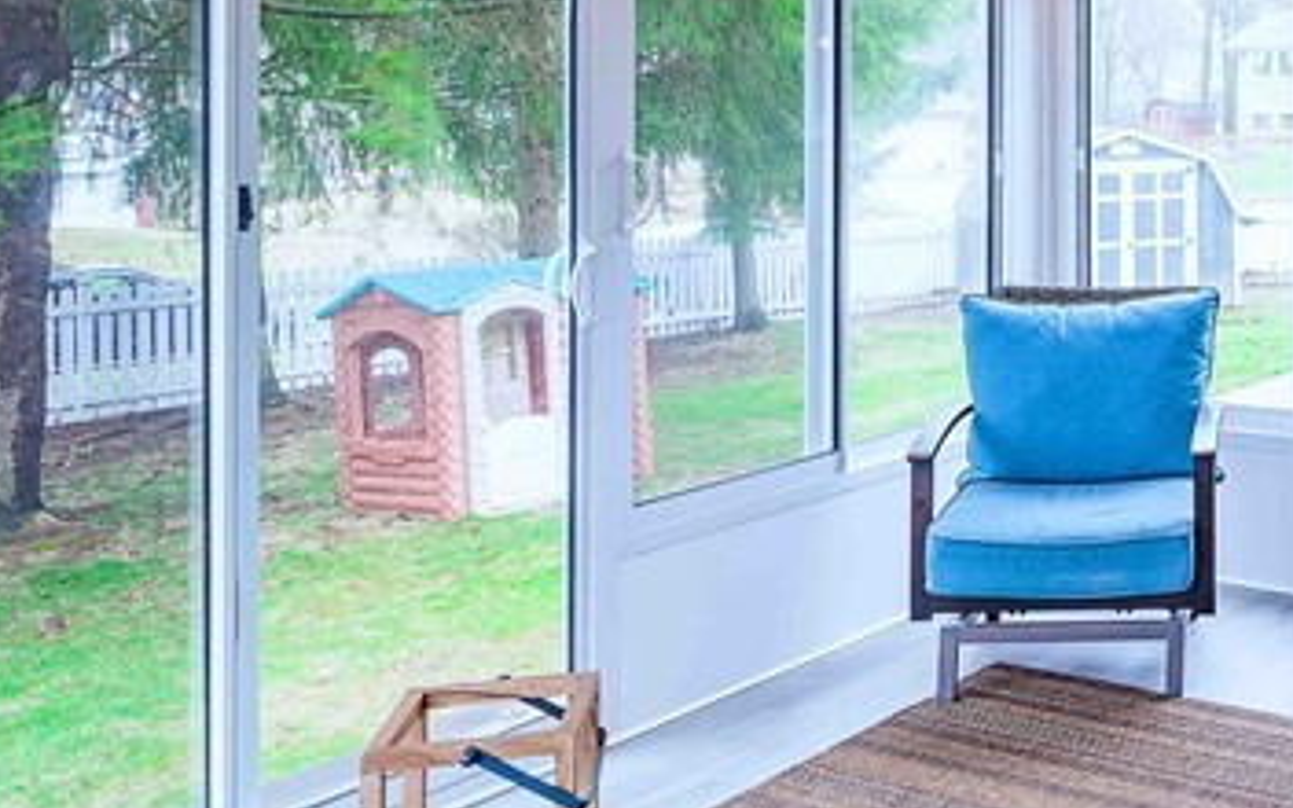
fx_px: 1550
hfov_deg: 38.8
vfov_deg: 28.3
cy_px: 118
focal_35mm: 44
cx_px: 1359
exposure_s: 1/13
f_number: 6.3
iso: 200
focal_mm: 14
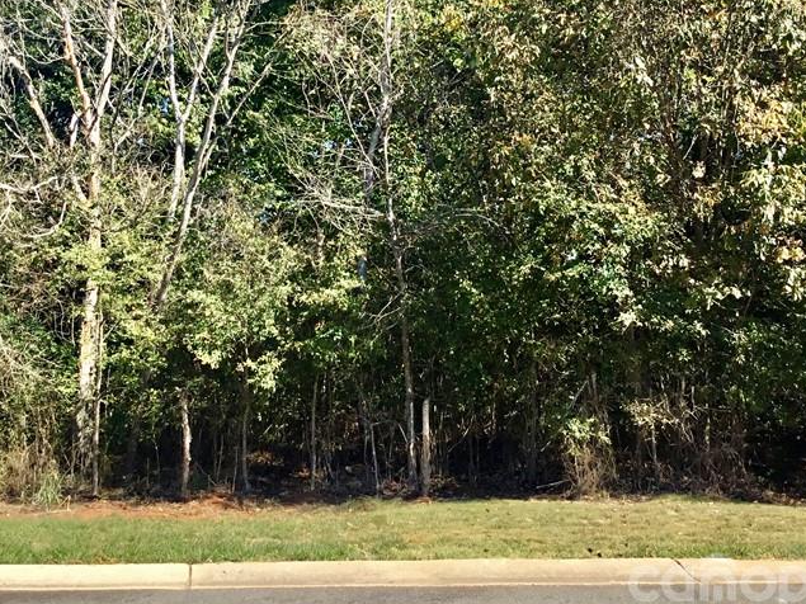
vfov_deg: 28.7
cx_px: 355
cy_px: 159
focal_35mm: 50
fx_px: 1164
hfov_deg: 38.1
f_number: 2.4
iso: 25
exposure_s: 1/494
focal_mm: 3.3
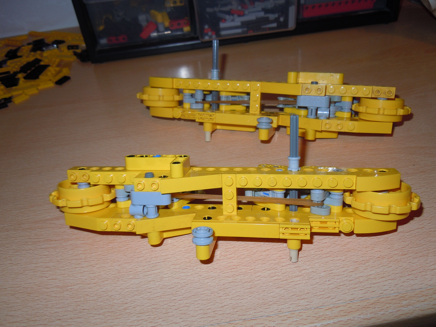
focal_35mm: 30
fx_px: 378
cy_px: 164
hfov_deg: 60.0
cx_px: 218
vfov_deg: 46.8
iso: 100
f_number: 3.5
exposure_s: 1/30
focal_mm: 5.4
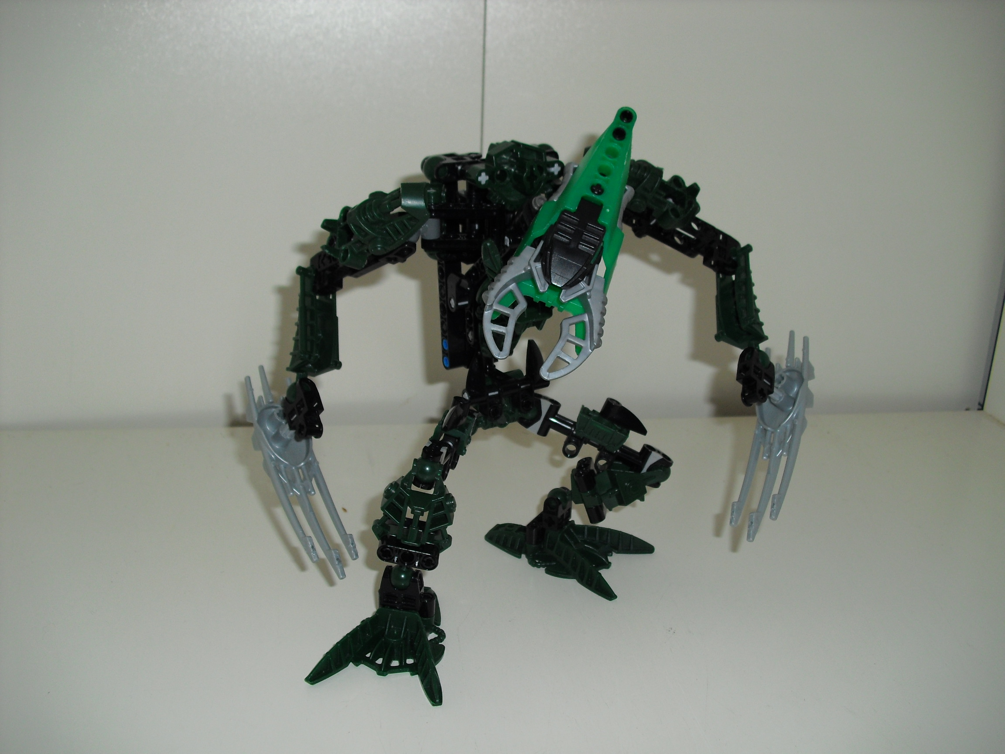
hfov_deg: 51.4
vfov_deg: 39.7
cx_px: 502
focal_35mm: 36
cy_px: 377
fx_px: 1045
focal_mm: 6.3
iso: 100
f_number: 3.1
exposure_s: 1/60
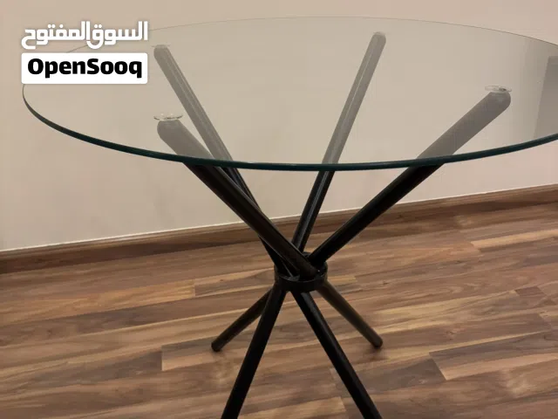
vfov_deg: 56.8
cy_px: 210
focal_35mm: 24
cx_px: 279
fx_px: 387
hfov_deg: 71.6
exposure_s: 1/50
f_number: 1.78
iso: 800
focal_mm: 6.76
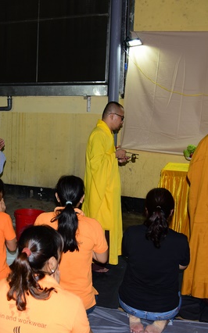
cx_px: 40
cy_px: 169
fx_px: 381
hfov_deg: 29.8
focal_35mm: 42
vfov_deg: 47.2
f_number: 4
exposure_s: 1/60
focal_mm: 27
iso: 320
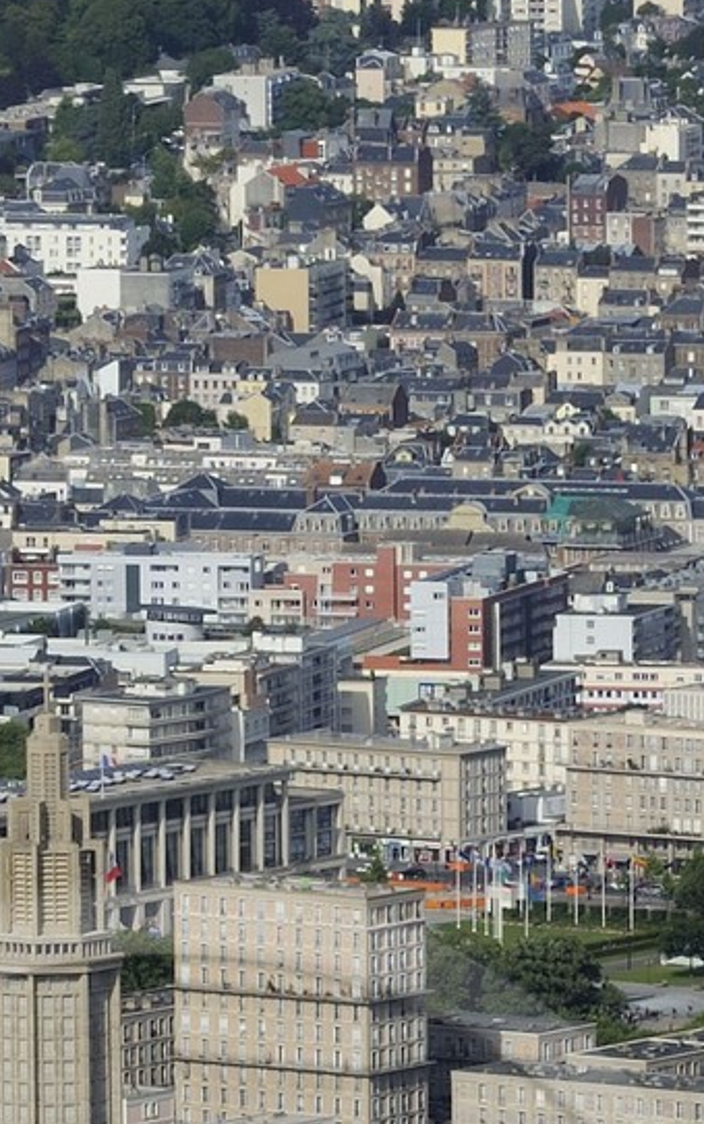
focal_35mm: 330
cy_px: 1530
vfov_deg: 6.3
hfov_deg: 4.0
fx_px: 10117
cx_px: 170
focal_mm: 110
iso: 400
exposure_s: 1/640
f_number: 11
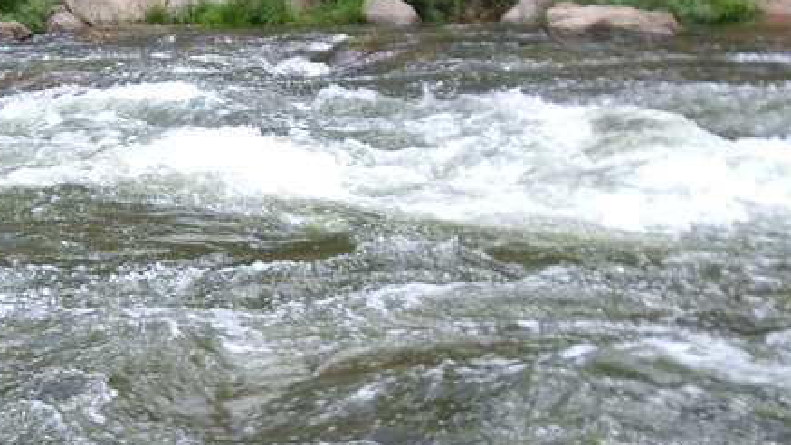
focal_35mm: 97
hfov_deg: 21.5
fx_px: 2035
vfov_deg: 12.5
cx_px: 89
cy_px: 311
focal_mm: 6.2
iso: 50
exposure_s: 1/200
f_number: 2.7
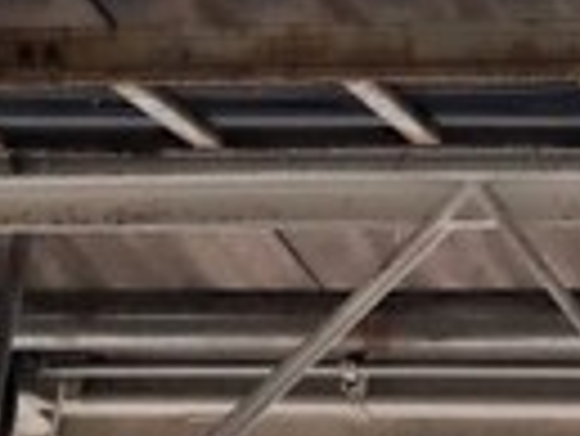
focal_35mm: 180
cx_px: 980
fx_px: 3019
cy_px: -449
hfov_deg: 10.4
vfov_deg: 7.9
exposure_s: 1/120
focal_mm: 4.15
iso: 40
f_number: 2.2
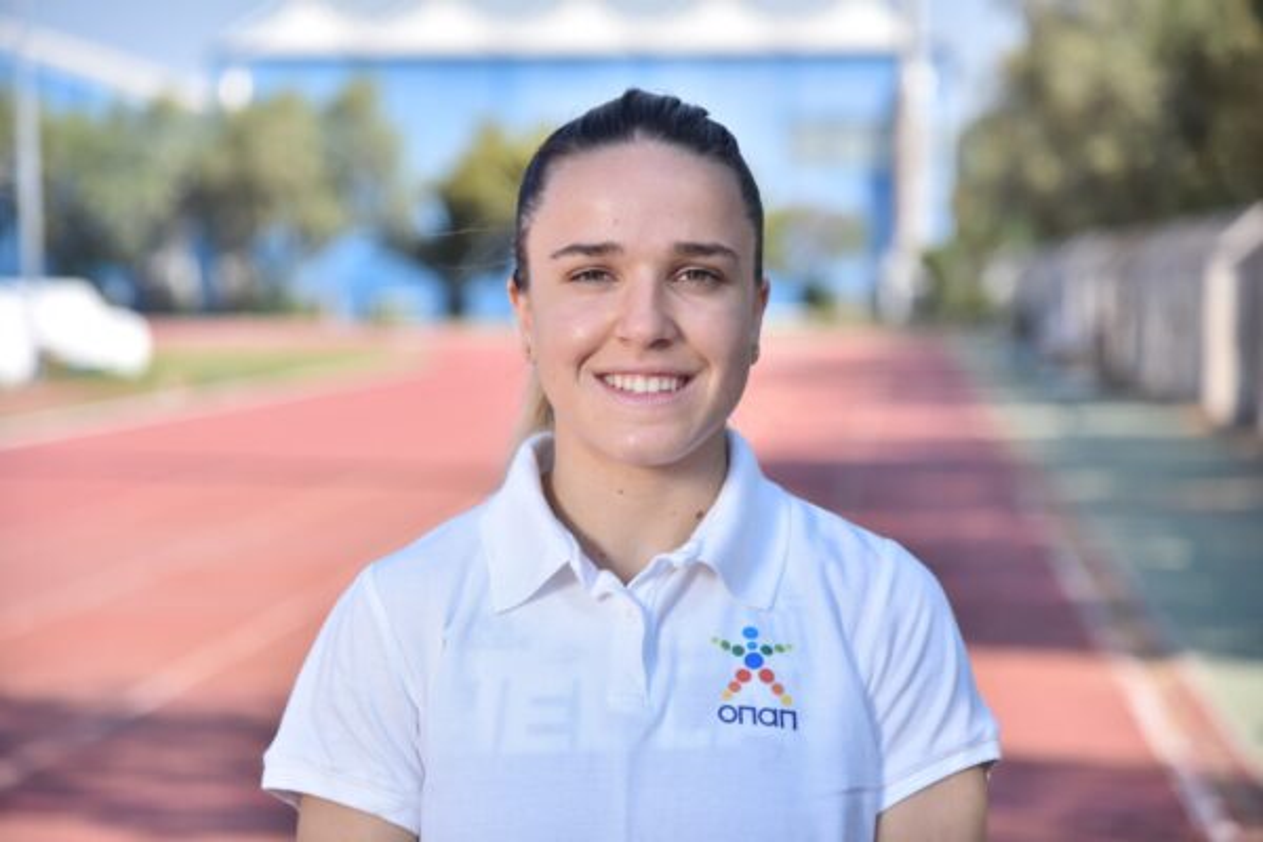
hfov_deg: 20.4
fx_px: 3508
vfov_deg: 13.7
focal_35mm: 100
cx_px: 632
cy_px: 421
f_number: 4.5
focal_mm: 100
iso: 640
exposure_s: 1/4000
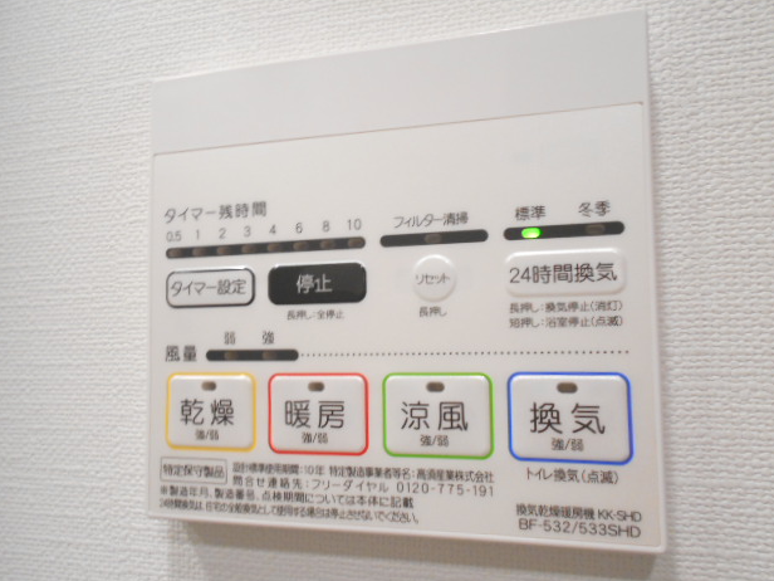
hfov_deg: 65.3
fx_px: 604
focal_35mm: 27
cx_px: 390
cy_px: 293
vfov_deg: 51.4
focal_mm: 4.6
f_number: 3.2
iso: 320
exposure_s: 1/30
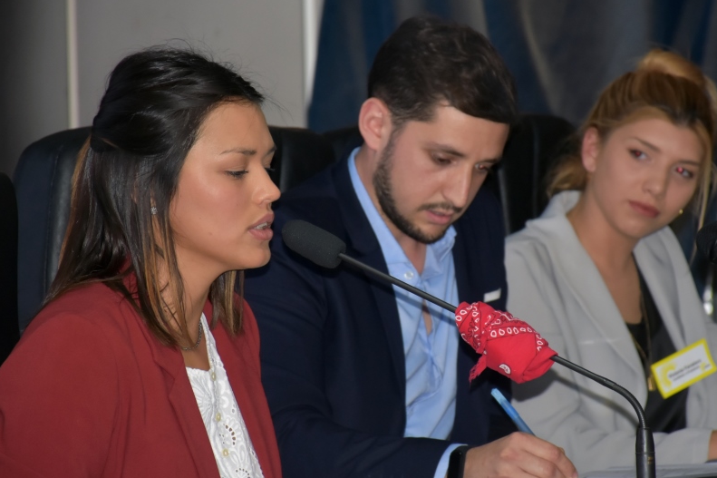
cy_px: 212
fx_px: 5416
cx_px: 431
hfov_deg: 7.6
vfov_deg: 5.1
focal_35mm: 272
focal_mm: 140
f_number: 5.6
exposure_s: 1/60
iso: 800
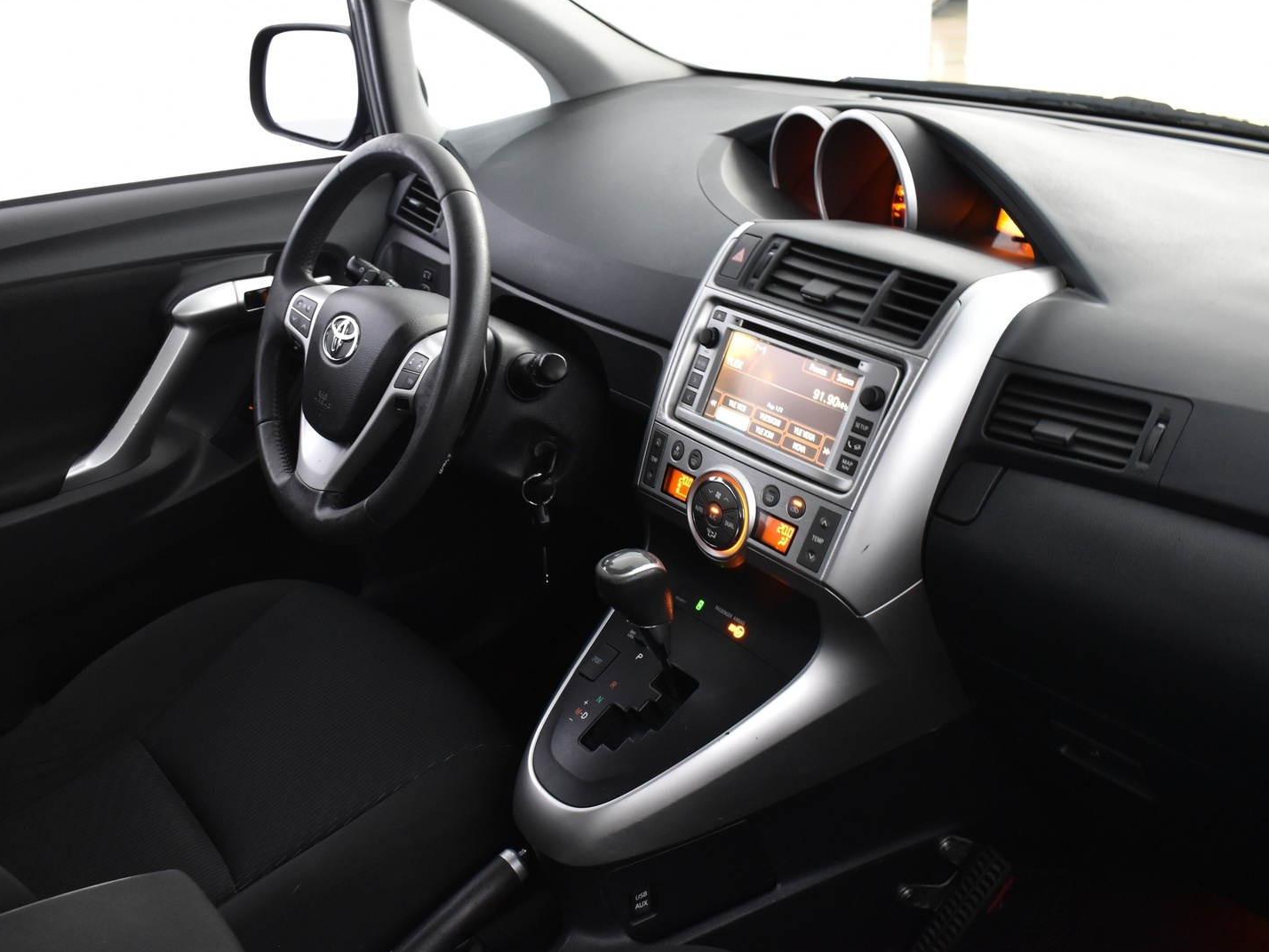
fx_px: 1320
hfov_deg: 51.3
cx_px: 573
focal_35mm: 36
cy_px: 477
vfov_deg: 39.7
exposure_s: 1/8
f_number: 5.6
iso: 1250
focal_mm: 22
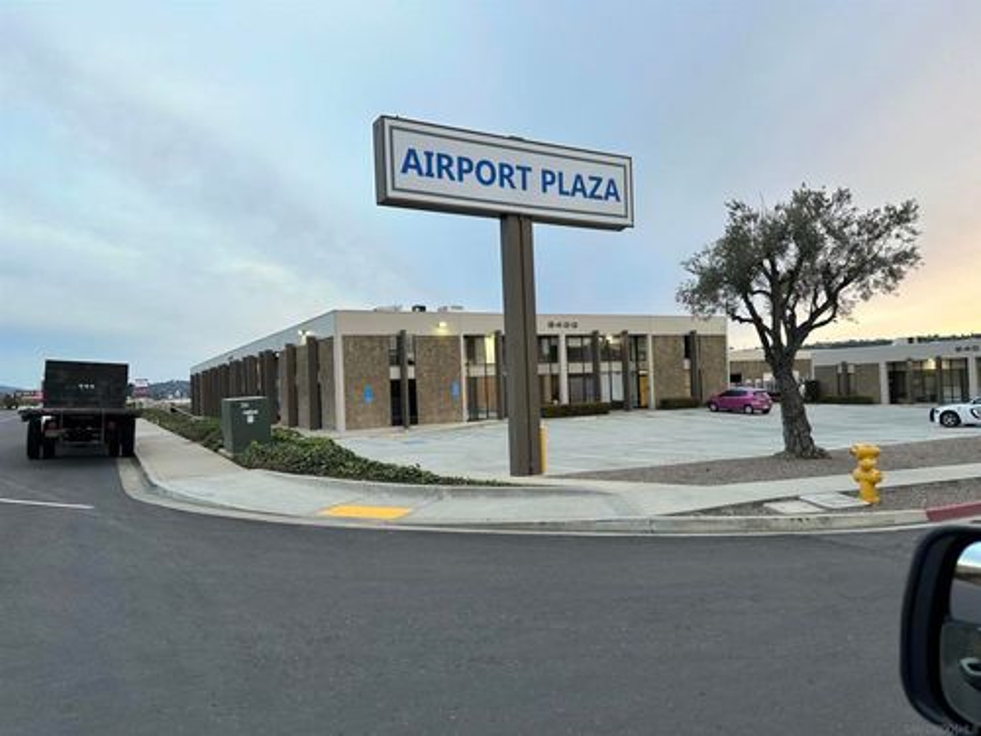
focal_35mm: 24
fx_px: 680
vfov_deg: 56.8
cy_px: 368
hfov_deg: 71.6
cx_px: 490
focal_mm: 6.86
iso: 64
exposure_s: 1/121
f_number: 1.78
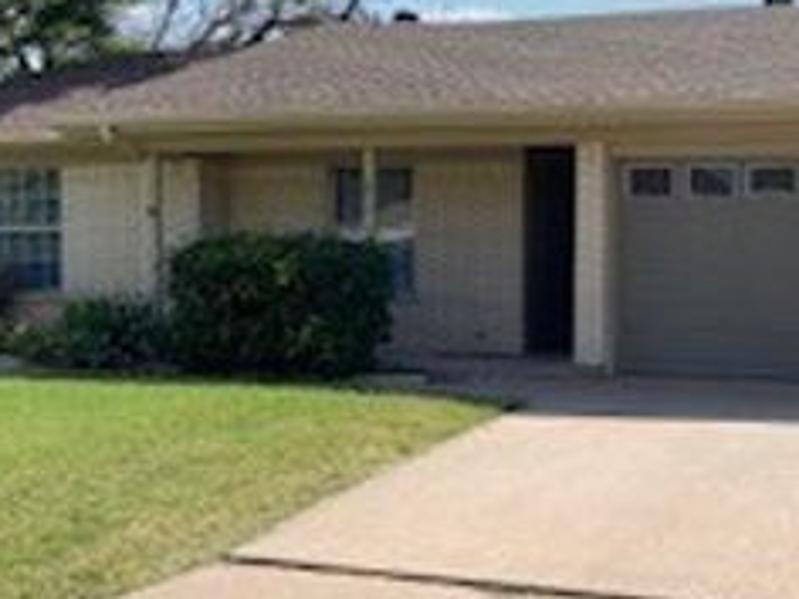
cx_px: 589
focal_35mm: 55
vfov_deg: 26.6
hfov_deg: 34.3
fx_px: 1269
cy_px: 320
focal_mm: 4.25
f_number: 1.8
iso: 32
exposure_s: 1/4115
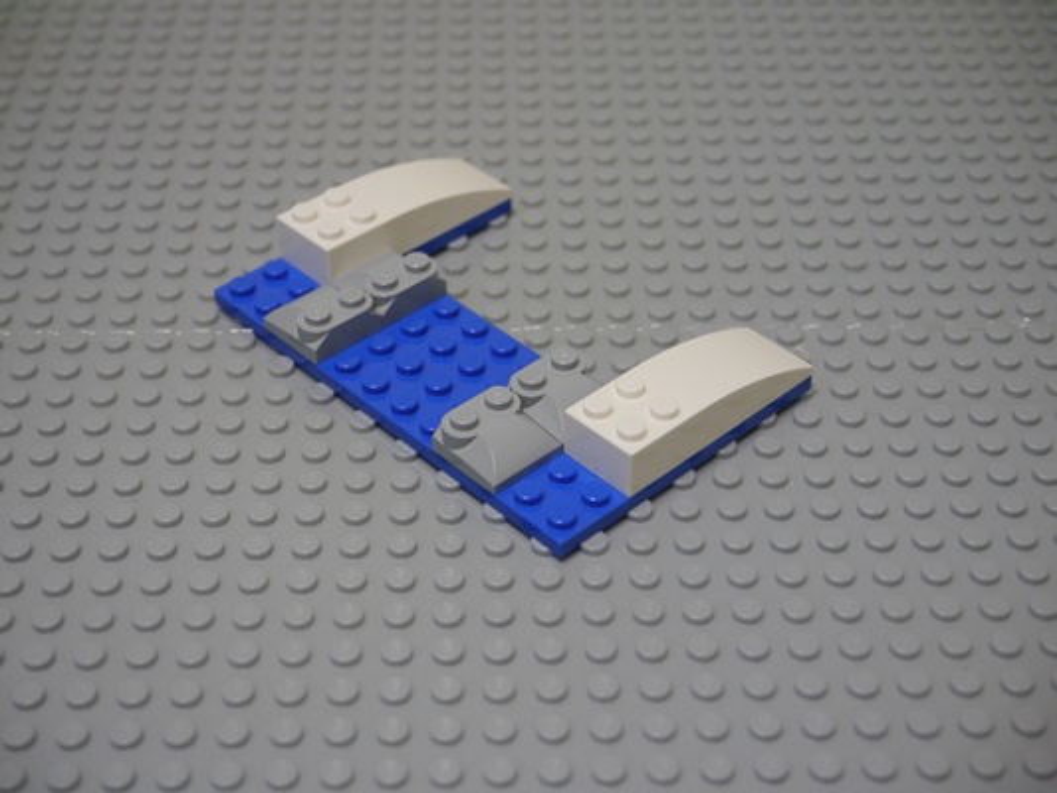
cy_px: 396
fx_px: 1894
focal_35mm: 62
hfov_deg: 31.2
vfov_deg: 23.7
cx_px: 528
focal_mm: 31
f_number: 5.4
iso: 640
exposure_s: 1/60
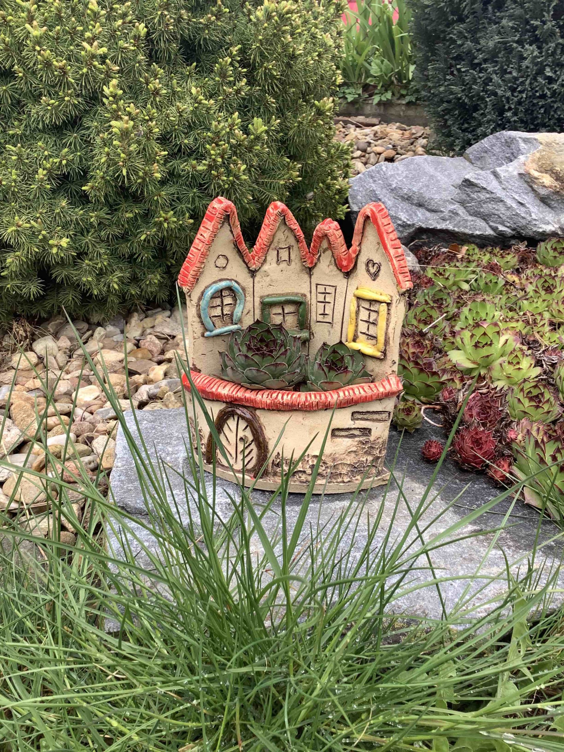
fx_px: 673
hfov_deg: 45.4
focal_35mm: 31
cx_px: 282
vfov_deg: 58.4
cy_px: 376
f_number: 2.4
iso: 25
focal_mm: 3.3
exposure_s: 1/153
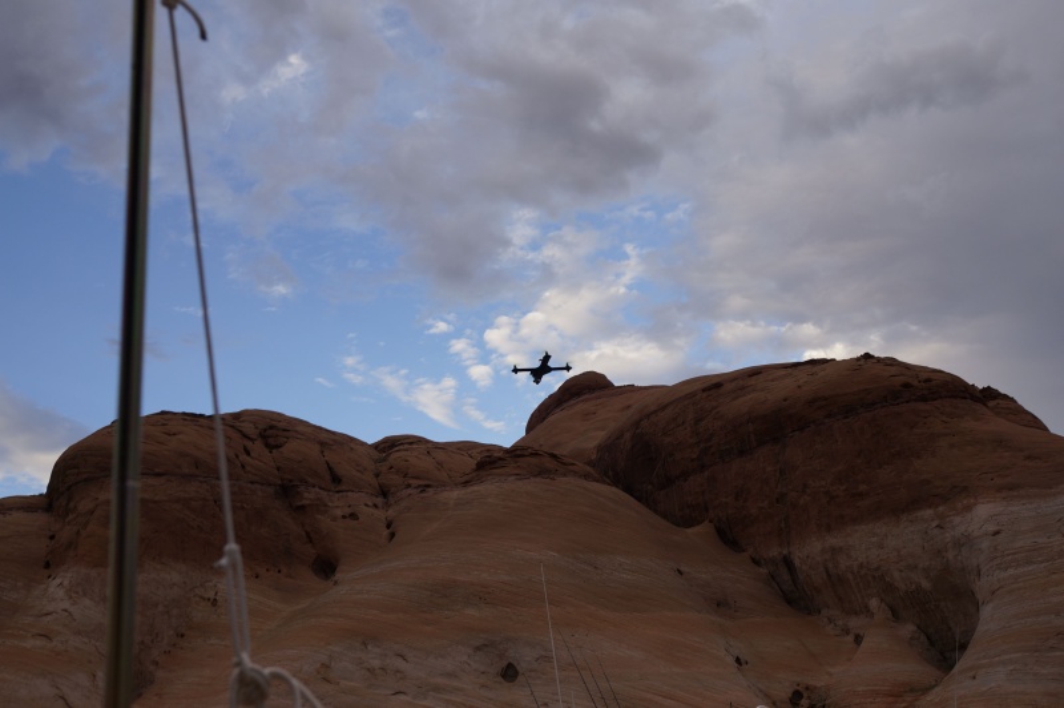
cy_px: 354
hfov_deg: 53.2
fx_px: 1063
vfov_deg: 36.8
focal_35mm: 36
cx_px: 532
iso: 100
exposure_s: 1/160
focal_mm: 24
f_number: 4.5
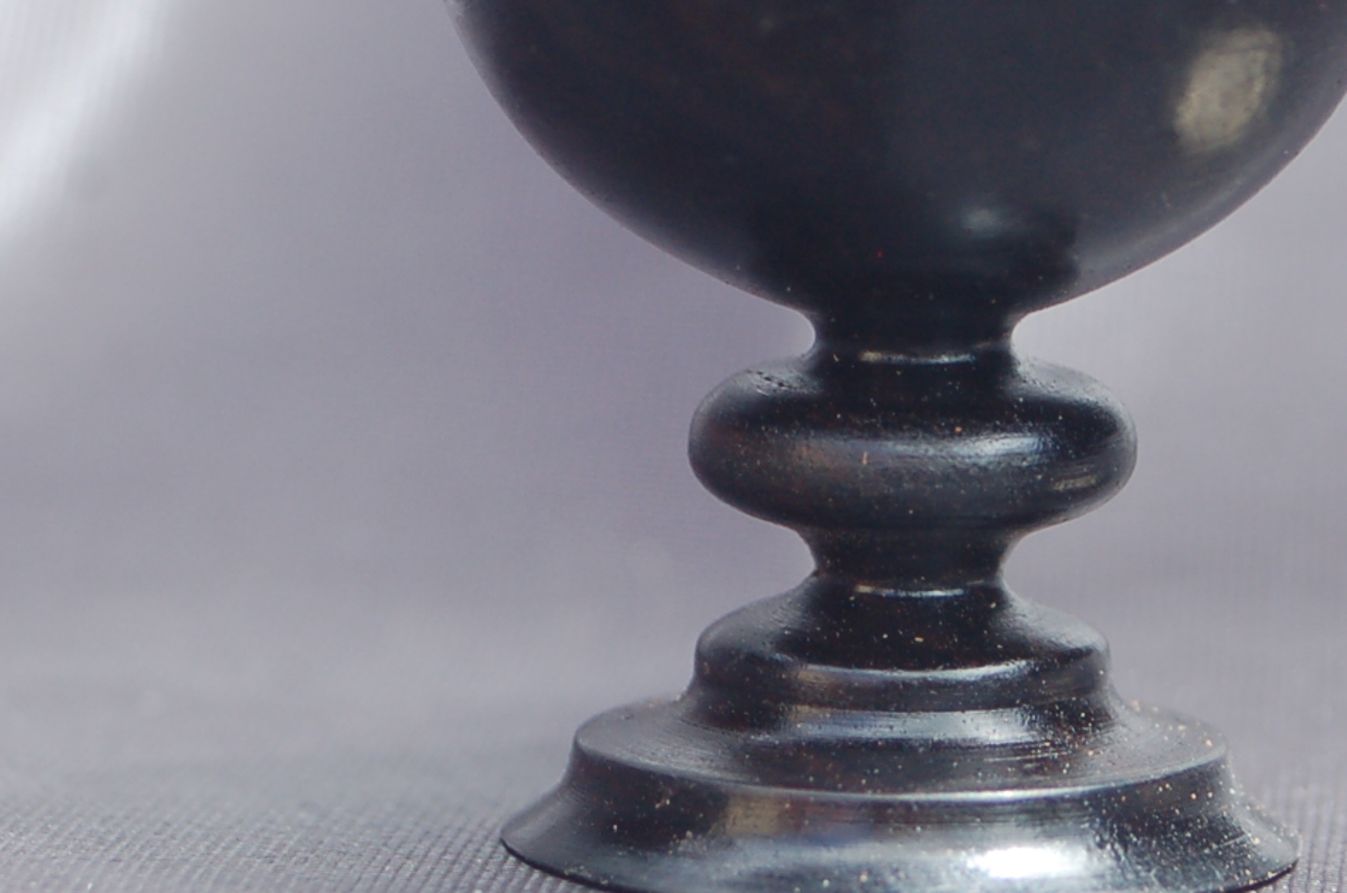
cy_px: 241
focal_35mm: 285
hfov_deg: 7.2
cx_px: 910
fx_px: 10646
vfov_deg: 4.8
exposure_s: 1/125
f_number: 8
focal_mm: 80
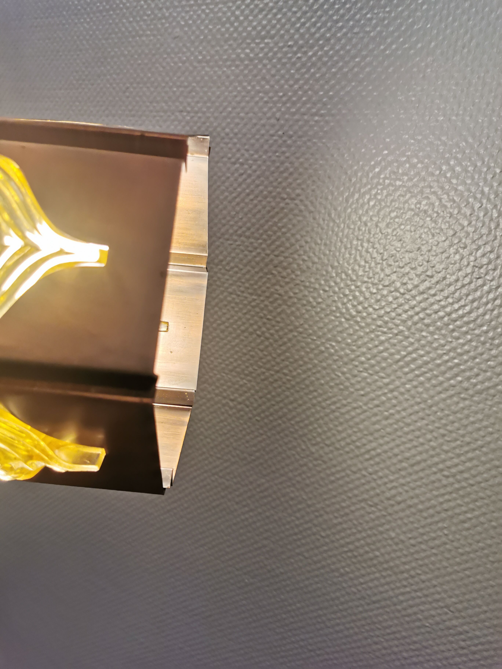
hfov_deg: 51.4
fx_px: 522
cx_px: 251
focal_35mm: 27
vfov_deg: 65.3
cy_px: 334
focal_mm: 5.56
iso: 80
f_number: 1.6
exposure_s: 1/100
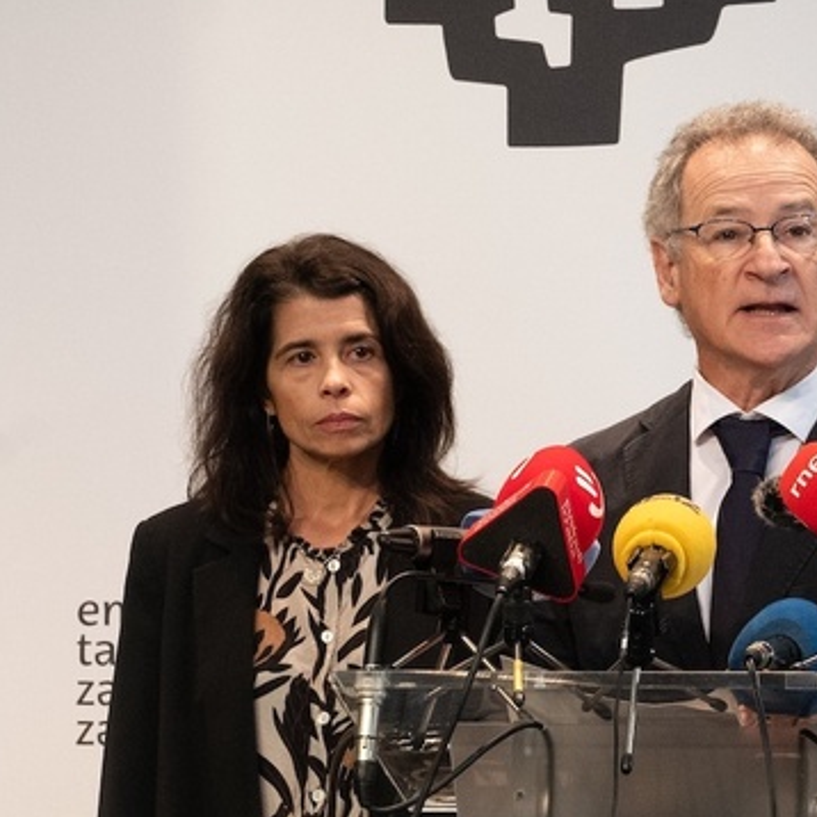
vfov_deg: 9.7
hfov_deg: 9.6
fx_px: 4833
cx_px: 826
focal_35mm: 181
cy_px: 349
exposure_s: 1/320
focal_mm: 70
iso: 4000
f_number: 6.3
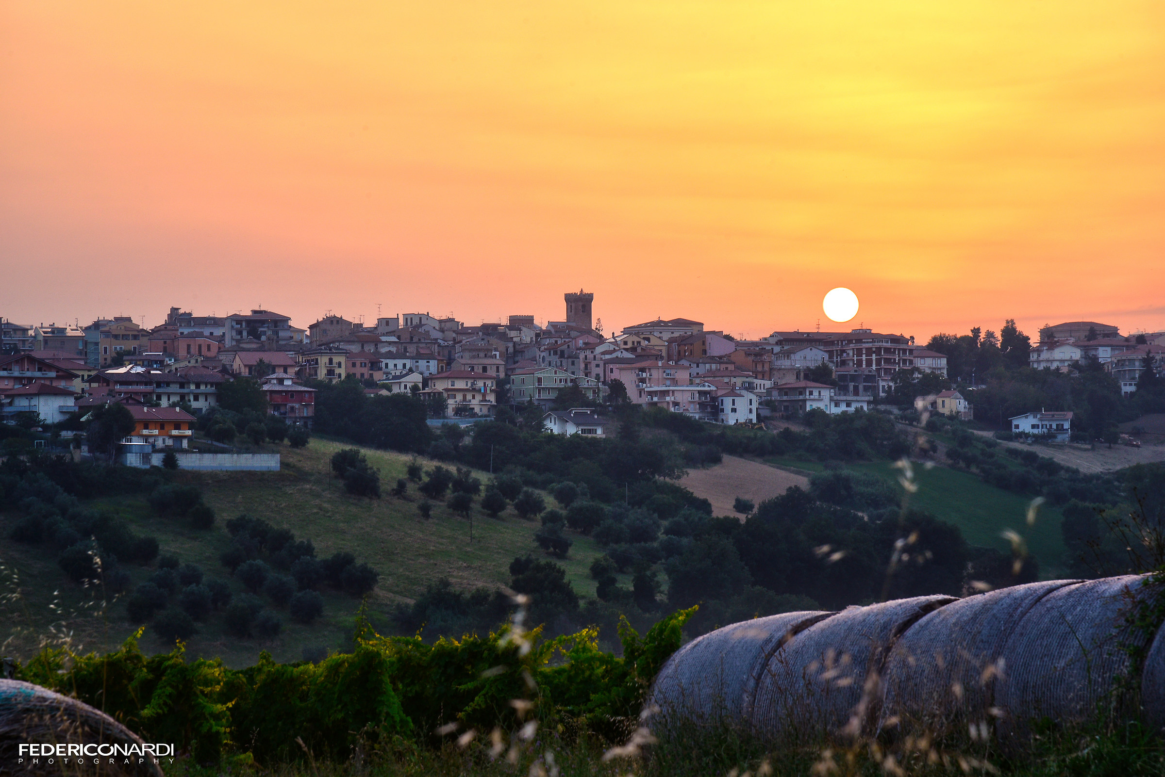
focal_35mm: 120
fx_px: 3885
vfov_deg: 11.4
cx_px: 582
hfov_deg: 17.1
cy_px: 388
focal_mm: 120
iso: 200
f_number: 14
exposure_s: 1/13
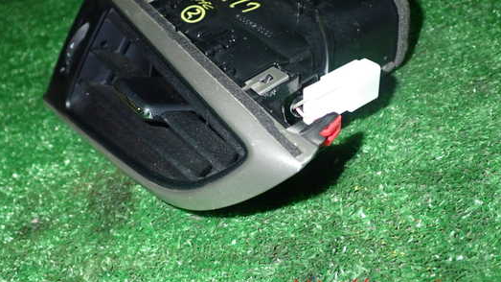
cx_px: 223
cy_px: 85
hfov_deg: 50.4
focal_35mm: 40
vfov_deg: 29.4
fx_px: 531
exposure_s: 1/30
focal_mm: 5.79
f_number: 7.1
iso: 640
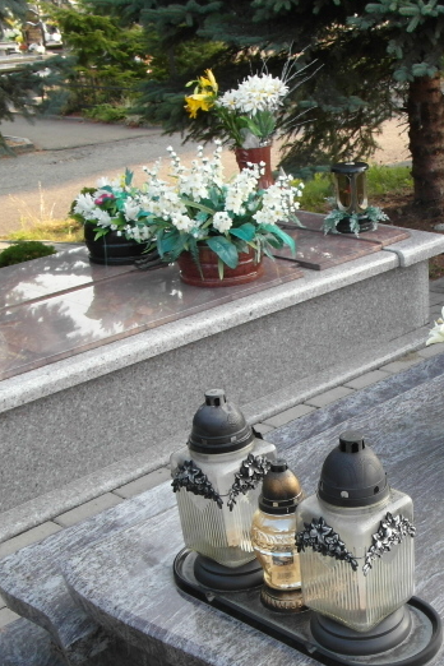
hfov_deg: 26.3
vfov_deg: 39.5
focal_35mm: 49
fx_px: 906
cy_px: 484
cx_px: 425
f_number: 3.4
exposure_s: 1/90
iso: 100
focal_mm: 5.2
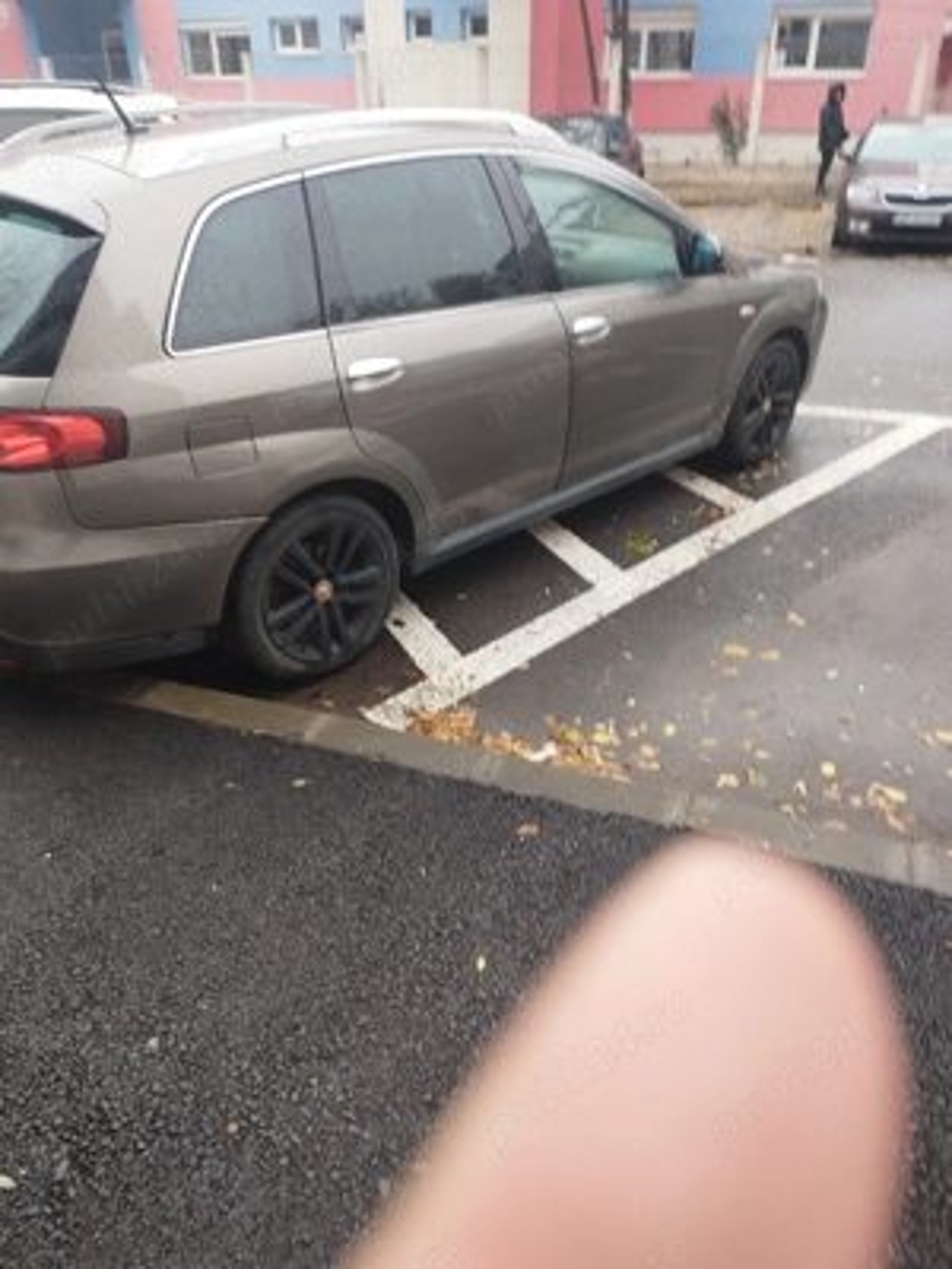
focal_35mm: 26
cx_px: 476
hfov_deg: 53.1
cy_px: 634
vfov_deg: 67.3
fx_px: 953
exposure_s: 1/100
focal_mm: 6.24
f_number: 1.8
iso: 185
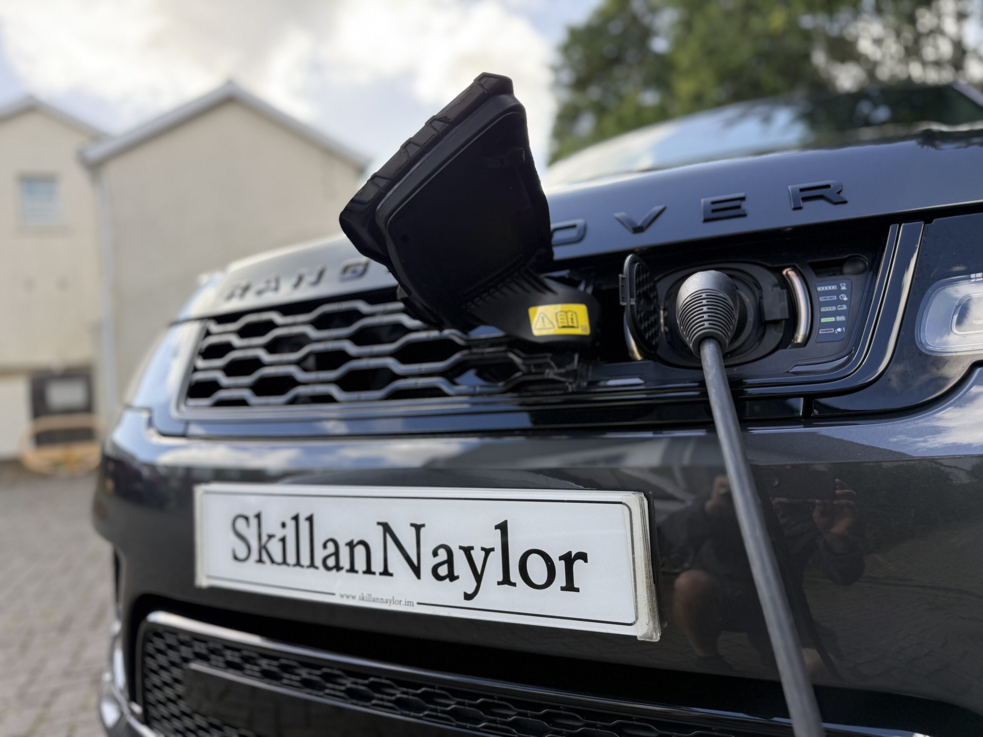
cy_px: 368
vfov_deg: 56.8
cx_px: 492
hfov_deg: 71.6
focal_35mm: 24
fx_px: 682
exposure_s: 1/849
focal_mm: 6.76
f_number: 1.78
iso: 100
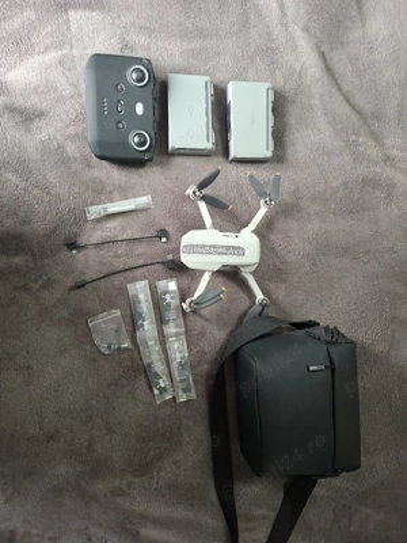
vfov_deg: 73.9
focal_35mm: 23
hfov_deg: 58.9
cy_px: 272
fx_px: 361
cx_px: 204
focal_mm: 5.54
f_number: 1.8
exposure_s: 1/33
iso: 320
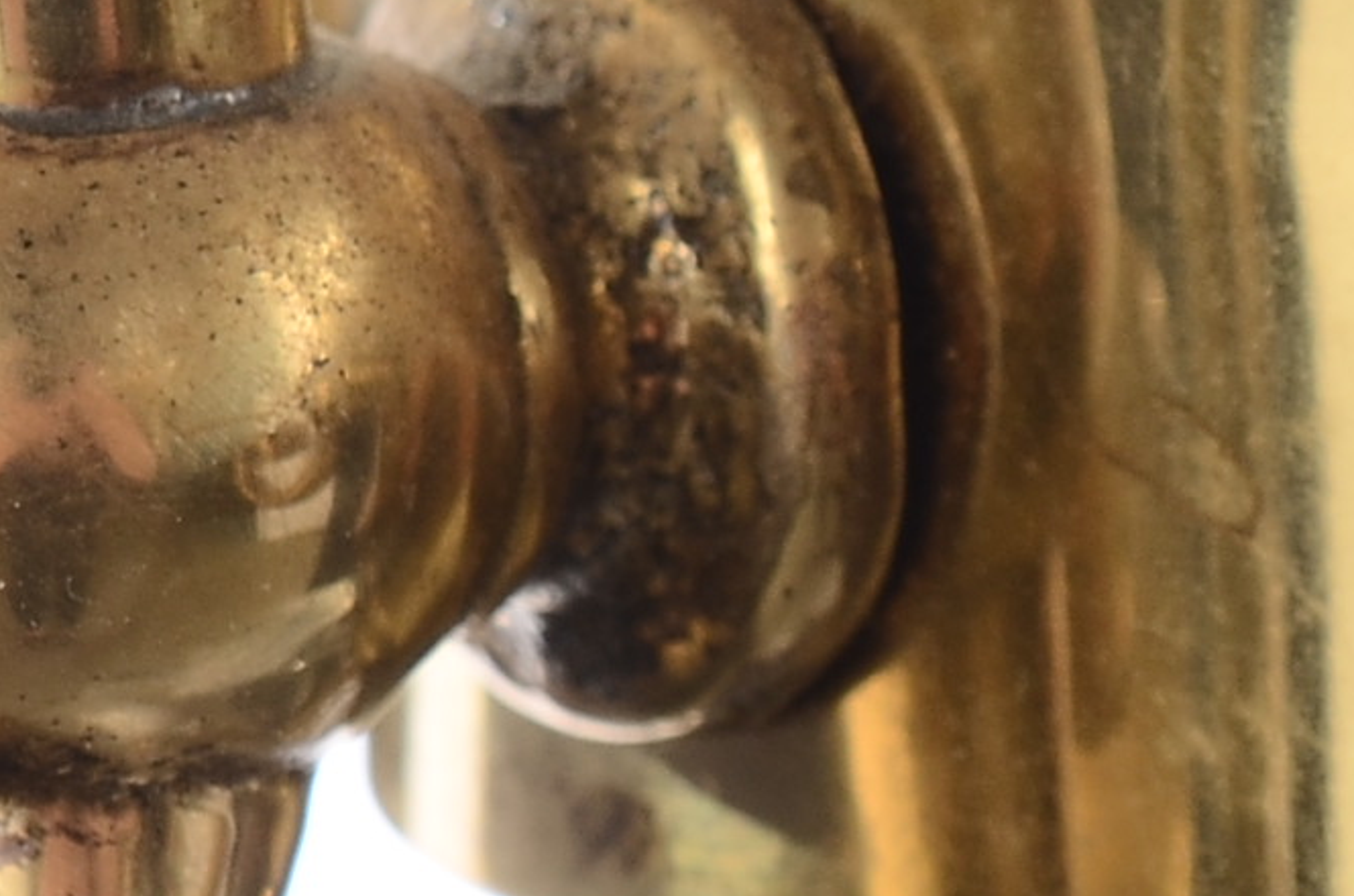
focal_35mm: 459
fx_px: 17214
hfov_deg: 4.5
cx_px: 1609
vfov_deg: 3.0
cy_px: 774
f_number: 10
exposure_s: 1/80
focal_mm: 55
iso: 100
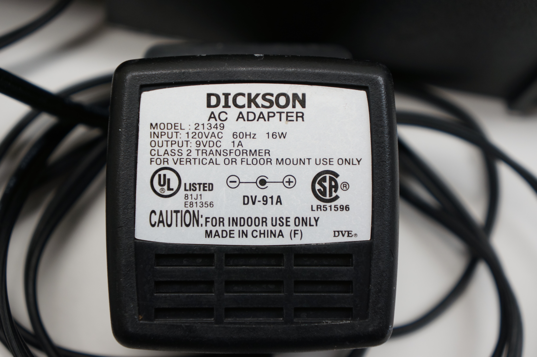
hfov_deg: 28.1
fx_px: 1073
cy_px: 178
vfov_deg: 18.9
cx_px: 268
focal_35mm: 72
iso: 400
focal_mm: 48
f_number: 5
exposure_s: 1/100
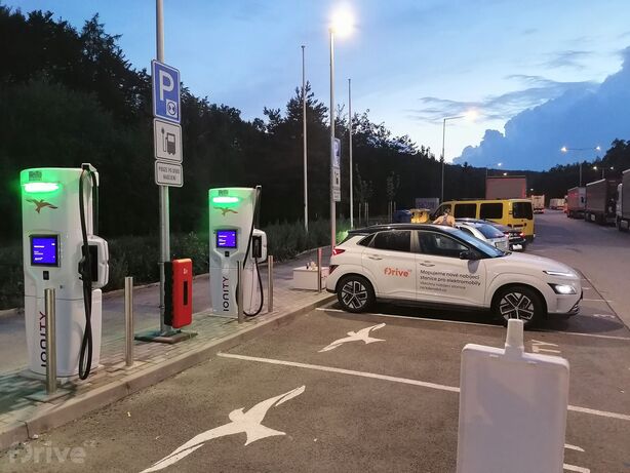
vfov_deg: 51.4
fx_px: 492
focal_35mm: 27
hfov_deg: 65.3
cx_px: 315
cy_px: 236
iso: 320
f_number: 1.8
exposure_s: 1/25.7
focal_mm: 5.3
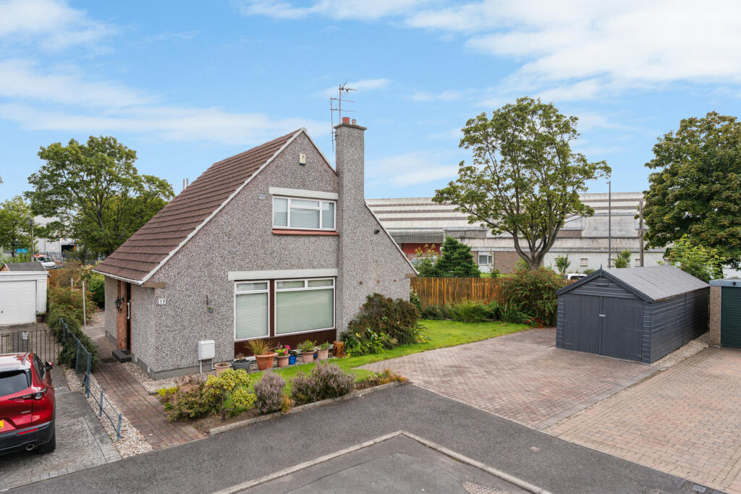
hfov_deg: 78.6
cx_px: 370
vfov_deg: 57.2
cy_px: 247
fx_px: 453
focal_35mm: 22
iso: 125
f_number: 5.6
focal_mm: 22
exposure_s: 1/500
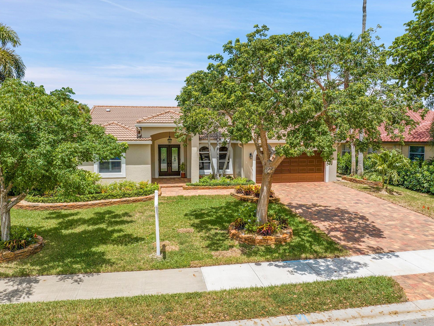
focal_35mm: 25
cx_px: 210
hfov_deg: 69.4
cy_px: 168
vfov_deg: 54.9
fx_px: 313
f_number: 2.8
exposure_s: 1/640
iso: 110
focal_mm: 12.29
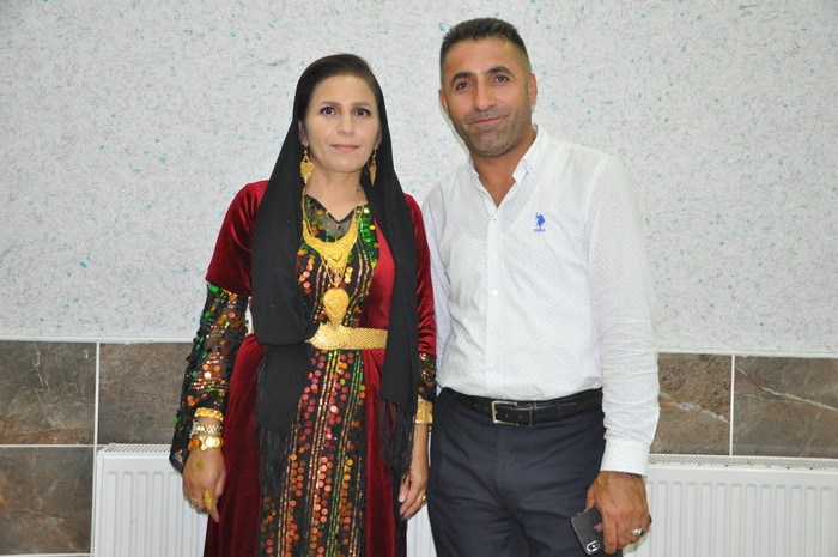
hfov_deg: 43.6
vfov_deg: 29.8
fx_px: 1046
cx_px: 419
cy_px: 278
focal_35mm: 45
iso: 1250
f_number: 4.5
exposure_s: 1/60
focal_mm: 30
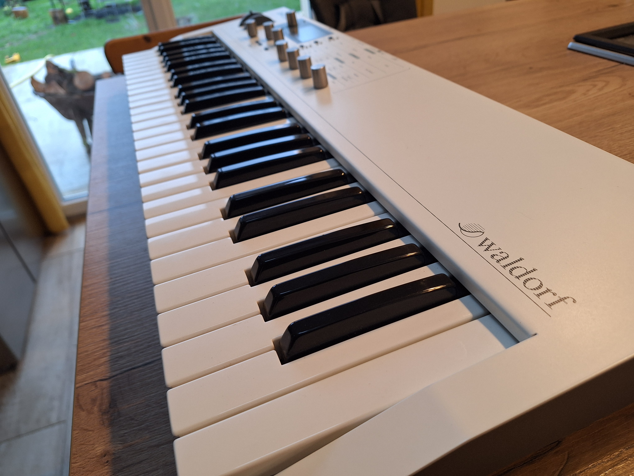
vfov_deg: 58.9
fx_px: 421
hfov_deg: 73.9
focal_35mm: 23
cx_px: 317
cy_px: 238
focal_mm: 5.54
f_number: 1.8
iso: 100
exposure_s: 1/40
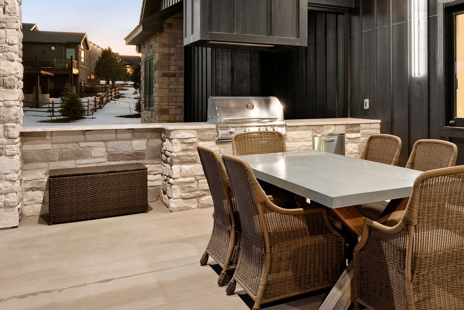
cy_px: 94
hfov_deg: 48.4
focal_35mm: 37
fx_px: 477
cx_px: 382
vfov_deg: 35.5
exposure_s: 3.2
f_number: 8
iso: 640
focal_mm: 16
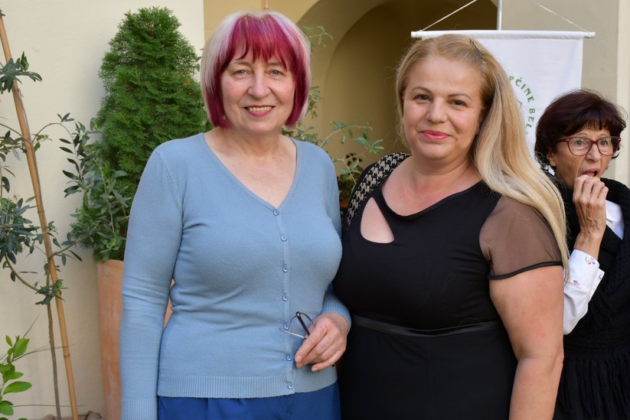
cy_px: 230
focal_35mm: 56
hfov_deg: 35.5
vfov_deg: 24.2
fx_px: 980
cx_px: 387
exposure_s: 1/250
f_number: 5.6
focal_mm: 30
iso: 360
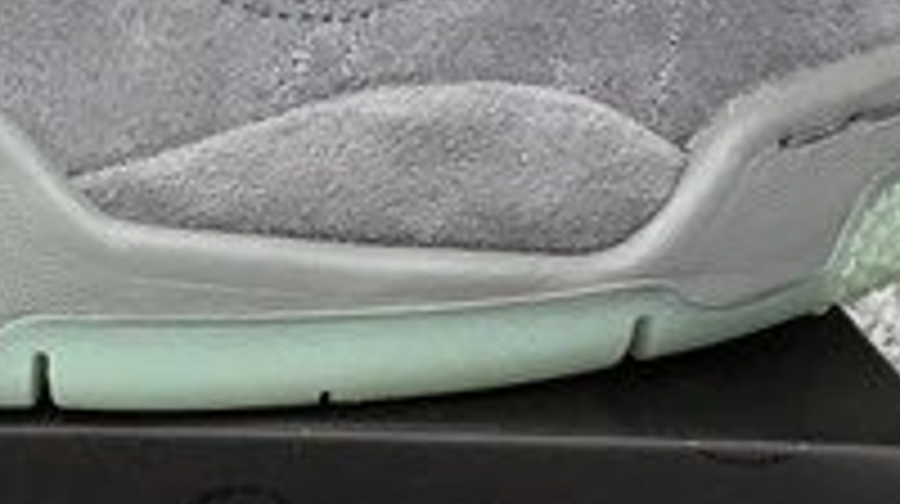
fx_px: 3624
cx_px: -212
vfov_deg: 7.9
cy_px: 38
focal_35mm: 152
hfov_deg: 13.7
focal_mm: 3.3
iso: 25
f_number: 2.4
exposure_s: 1/100
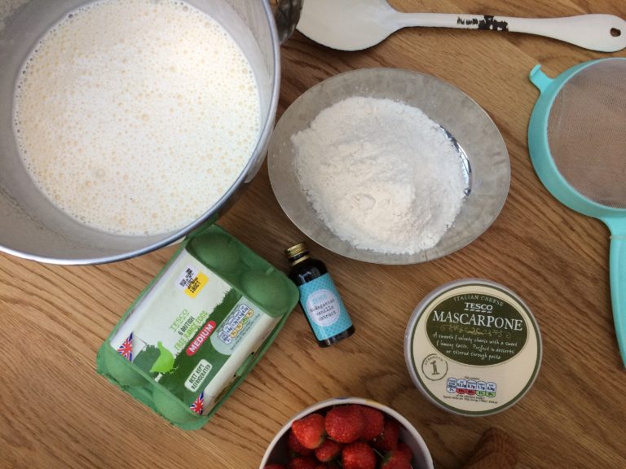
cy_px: 234
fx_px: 524
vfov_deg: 48.2
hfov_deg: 61.7
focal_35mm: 29
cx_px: 313
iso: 50
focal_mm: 4.15
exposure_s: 1/33
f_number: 2.2
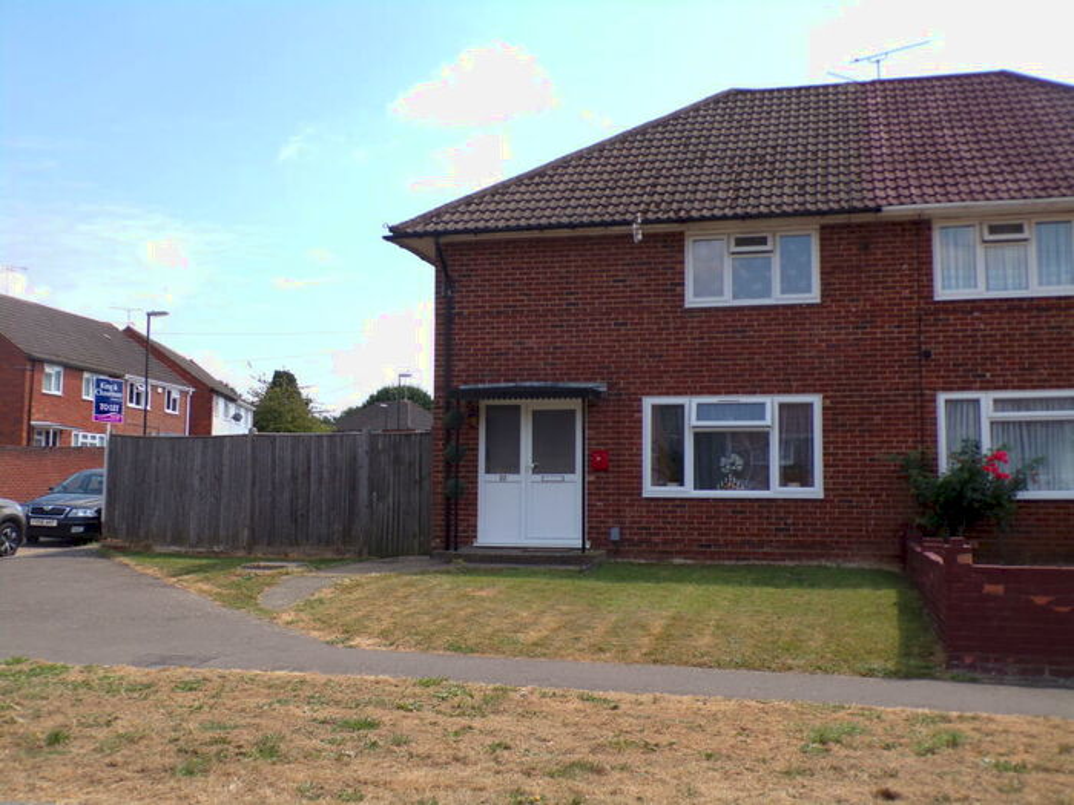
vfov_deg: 38.7
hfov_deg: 50.1
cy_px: 402
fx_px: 1148
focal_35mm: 37
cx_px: 537
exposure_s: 1/320
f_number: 4.7
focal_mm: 6.6
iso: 80
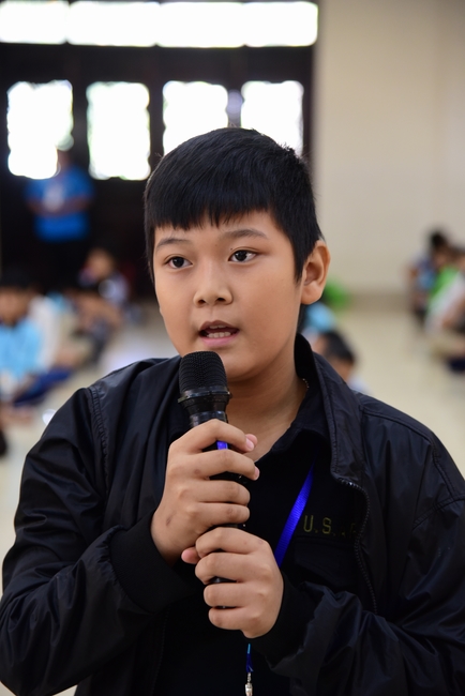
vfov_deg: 21.4
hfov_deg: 14.4
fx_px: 1839
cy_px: 348
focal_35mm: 95
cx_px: 232
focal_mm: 95
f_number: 4.5
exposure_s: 1/60
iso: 2000
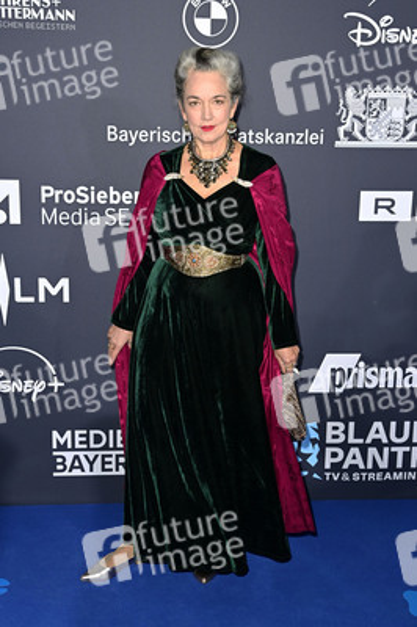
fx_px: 661
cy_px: 314
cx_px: 208
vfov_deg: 50.7
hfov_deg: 35.0
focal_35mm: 38
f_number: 5.6
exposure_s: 1/250
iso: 1000
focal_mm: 38
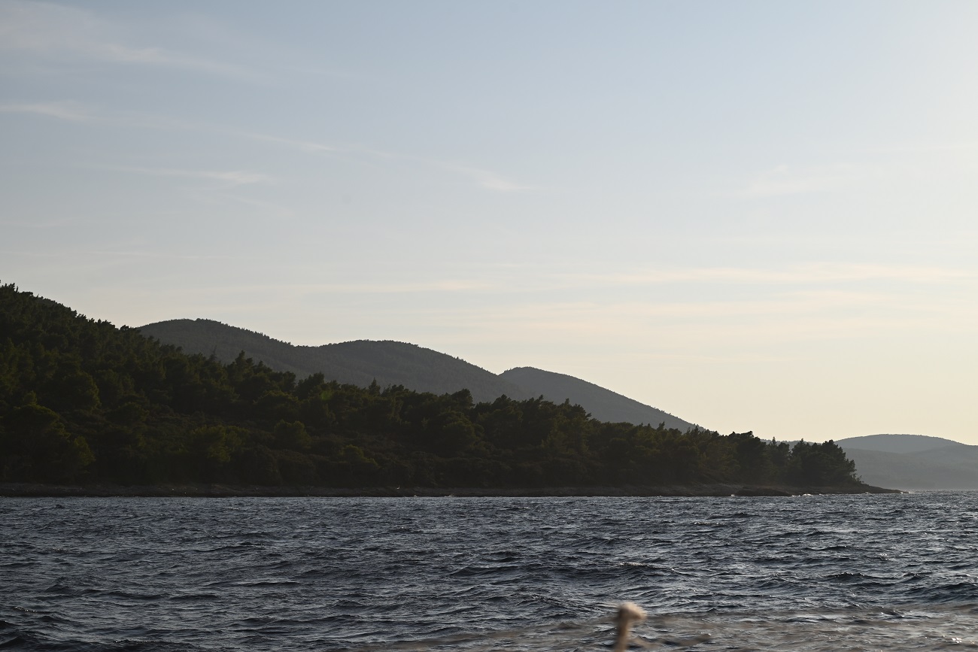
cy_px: 326
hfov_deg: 28.8
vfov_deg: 19.5
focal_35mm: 70
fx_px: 1902
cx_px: 489
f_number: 8
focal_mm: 70
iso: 100
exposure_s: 1/1000
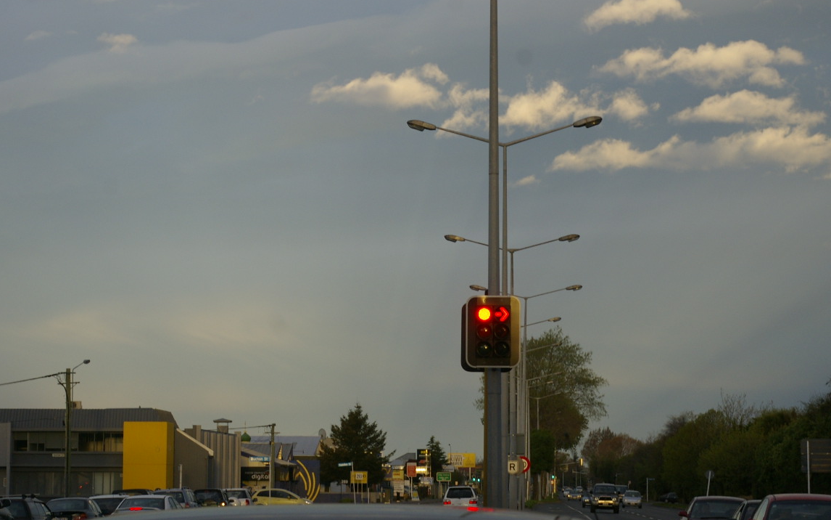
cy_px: 297
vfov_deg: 11.6
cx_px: 460
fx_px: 2552
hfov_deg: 18.5
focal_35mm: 113
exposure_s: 1/125
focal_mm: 55
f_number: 8
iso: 400
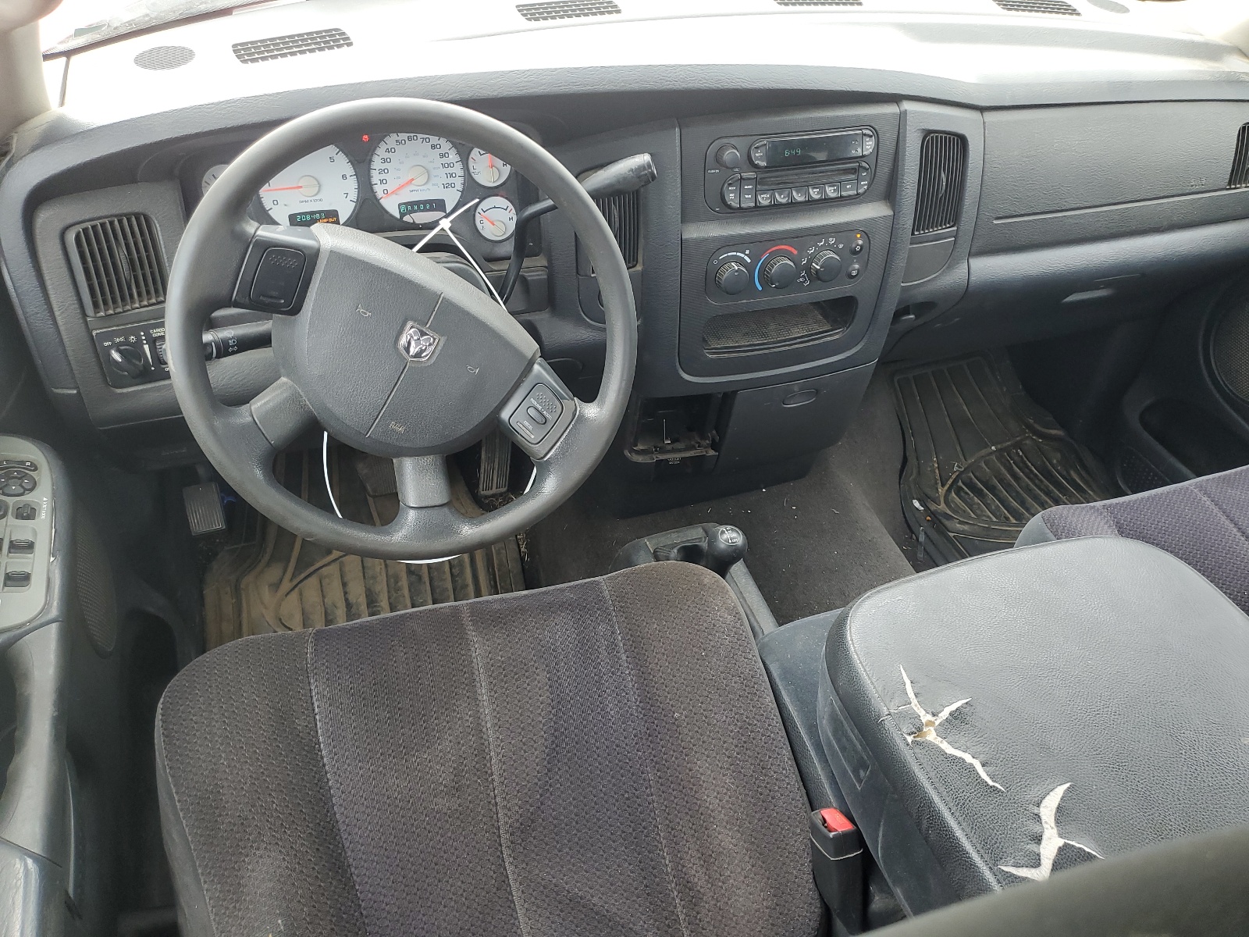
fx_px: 938
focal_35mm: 26
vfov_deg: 53.1
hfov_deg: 67.3
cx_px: 624
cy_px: 468
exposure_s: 1/120
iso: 60
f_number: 1.5
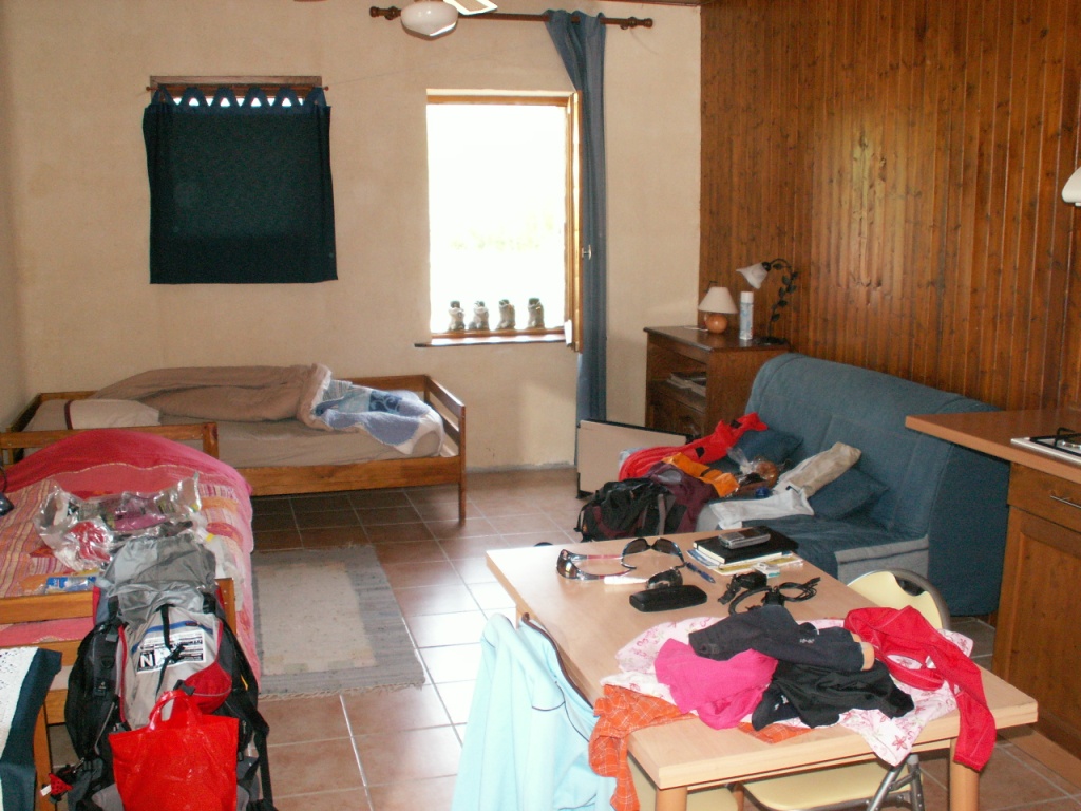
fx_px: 1093
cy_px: 406
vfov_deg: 40.7
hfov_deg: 52.6
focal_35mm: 35
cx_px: 540
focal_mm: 5.86
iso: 160
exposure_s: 1/50
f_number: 2.8
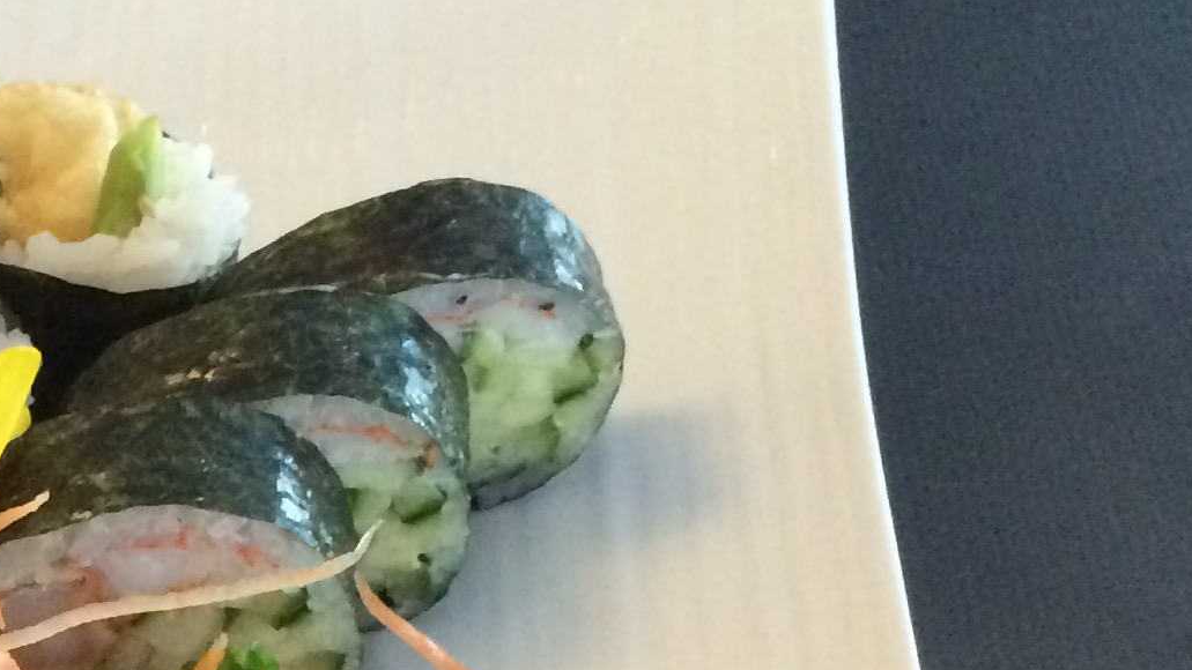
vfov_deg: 11.6
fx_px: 3161
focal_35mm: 100
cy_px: 1022
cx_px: -239
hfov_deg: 20.0
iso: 320
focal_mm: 4.15
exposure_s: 1/20
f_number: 2.2
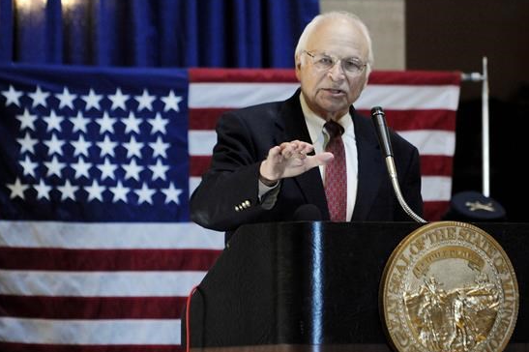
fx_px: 4185
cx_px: 306
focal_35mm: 285
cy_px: 196
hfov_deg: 7.2
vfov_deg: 4.8
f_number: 2.8
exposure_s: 1/125
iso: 2000
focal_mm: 160
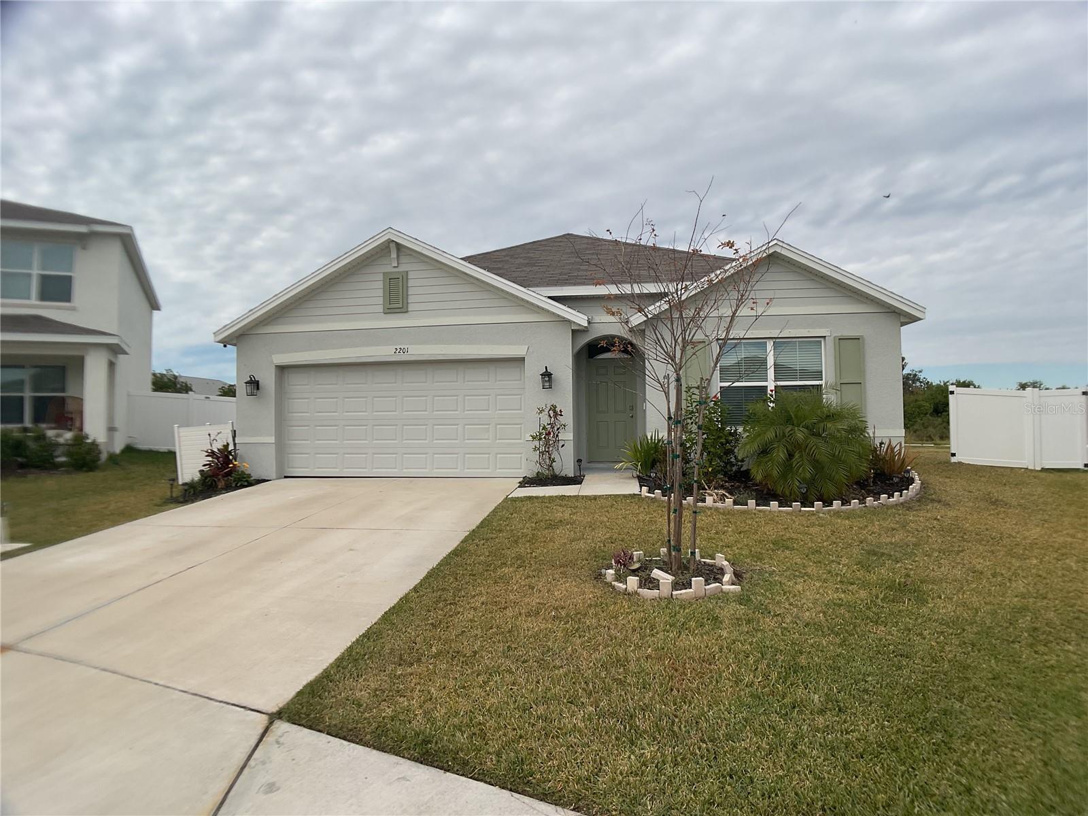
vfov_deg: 48.2
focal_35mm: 29
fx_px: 911
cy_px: 408
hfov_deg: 61.7
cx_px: 544
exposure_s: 1/2538
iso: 16
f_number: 1.8
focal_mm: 3
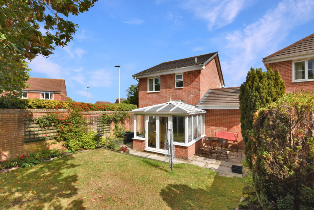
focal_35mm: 16
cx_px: 157
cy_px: 105
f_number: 9
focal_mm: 10.5
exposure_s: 1/320
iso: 100
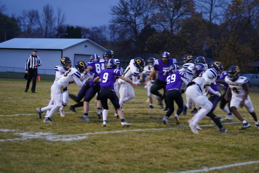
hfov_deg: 19.1
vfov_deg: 12.8
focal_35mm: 107
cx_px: 130
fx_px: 770
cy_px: 86
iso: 250
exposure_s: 1/60
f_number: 3.2
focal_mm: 107
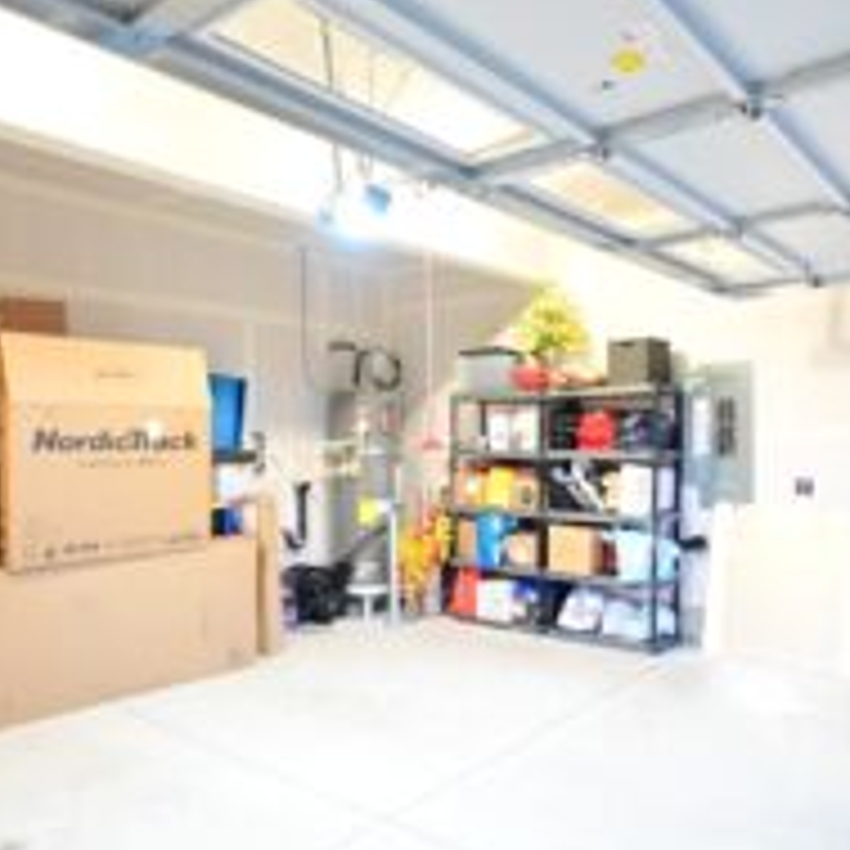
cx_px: 495
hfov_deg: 58.8
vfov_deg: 58.8
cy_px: 490
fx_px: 750
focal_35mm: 27
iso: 12800
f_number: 2.8
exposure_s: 1/100
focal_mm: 15
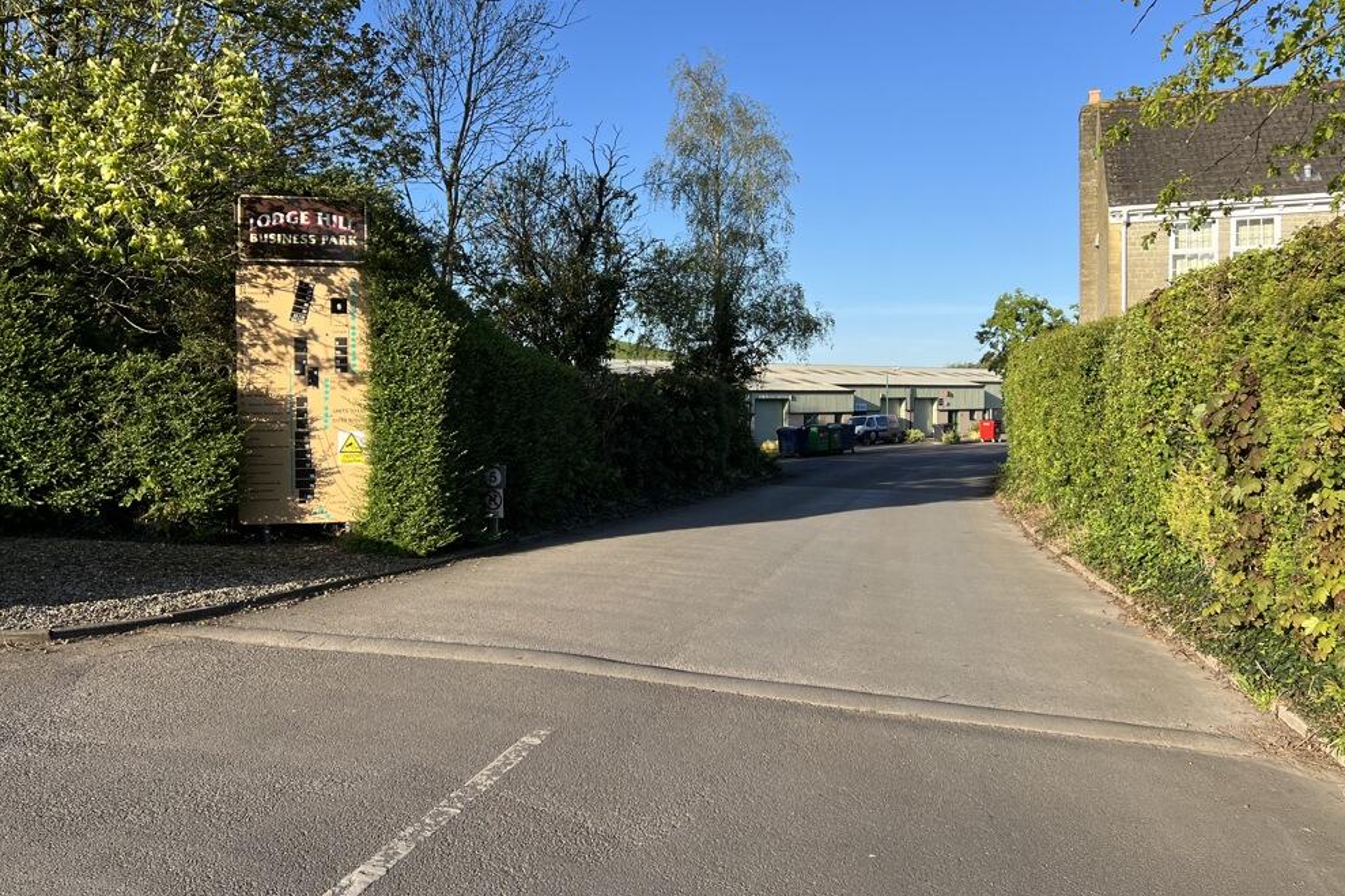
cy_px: 401
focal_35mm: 28
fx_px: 1046
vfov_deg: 46.3
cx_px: 673
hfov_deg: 65.5
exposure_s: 1/2353
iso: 50
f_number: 1.5
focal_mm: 5.7
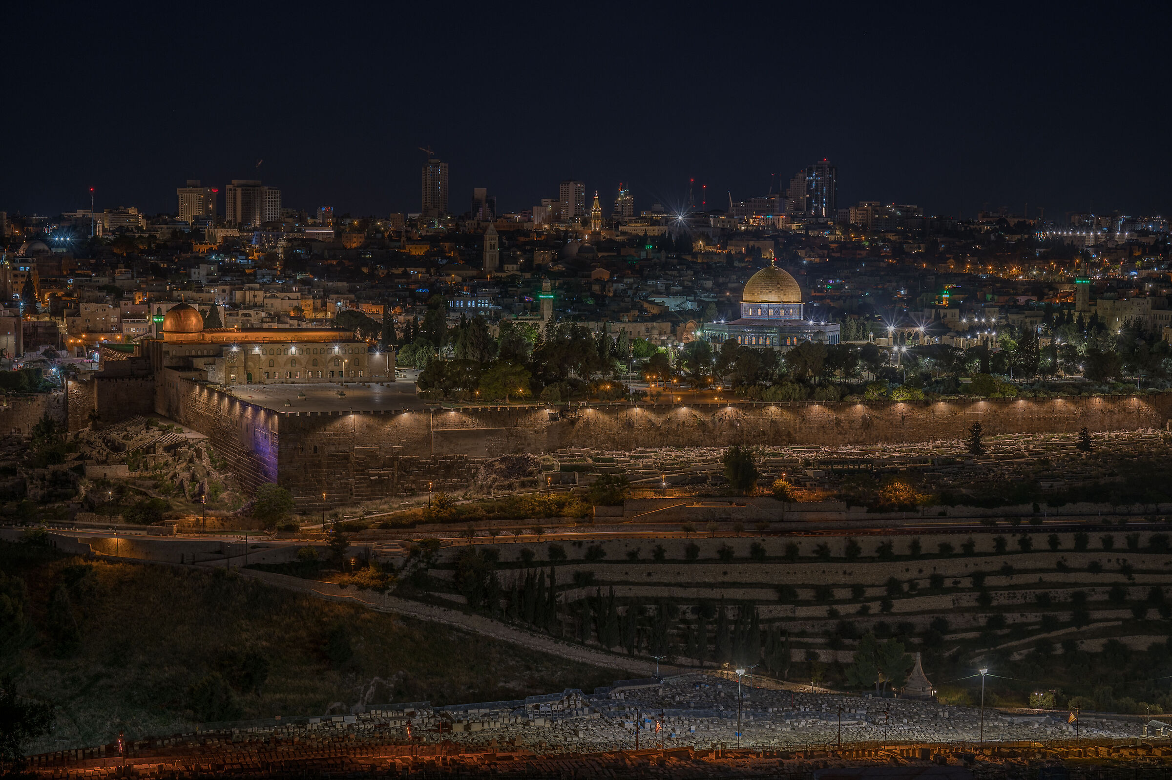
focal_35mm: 54
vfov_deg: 25.0
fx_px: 1757
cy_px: 390
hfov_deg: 36.9
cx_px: 586
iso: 100
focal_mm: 54
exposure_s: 3
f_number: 8
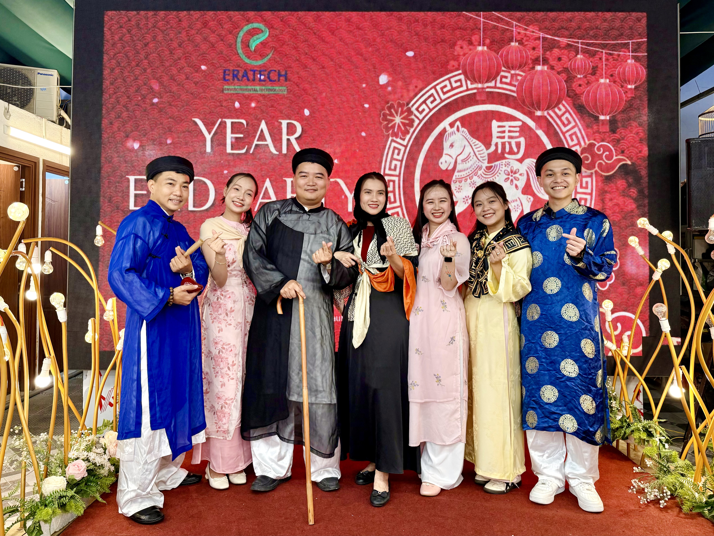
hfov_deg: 71.6
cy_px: 268
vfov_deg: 56.8
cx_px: 357
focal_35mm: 24
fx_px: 495
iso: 160
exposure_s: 1/84
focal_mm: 6.76
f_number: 1.78
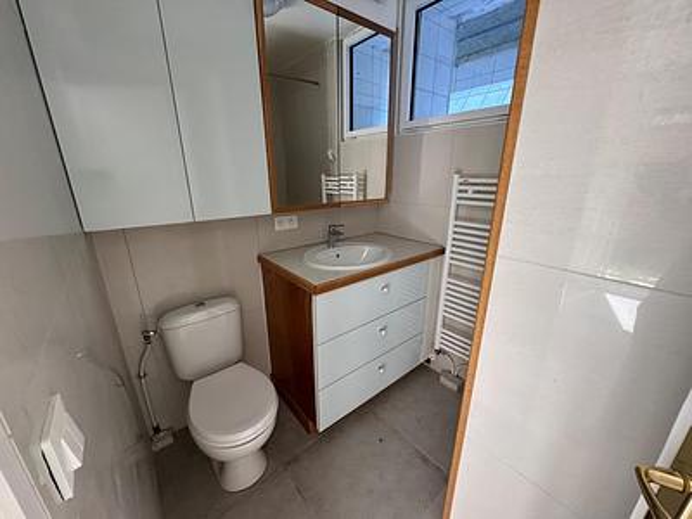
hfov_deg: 102.1
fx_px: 280
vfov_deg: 85.7
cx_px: 346
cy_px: 260
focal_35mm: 14
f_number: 2.2
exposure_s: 1/99
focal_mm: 2.22
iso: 160
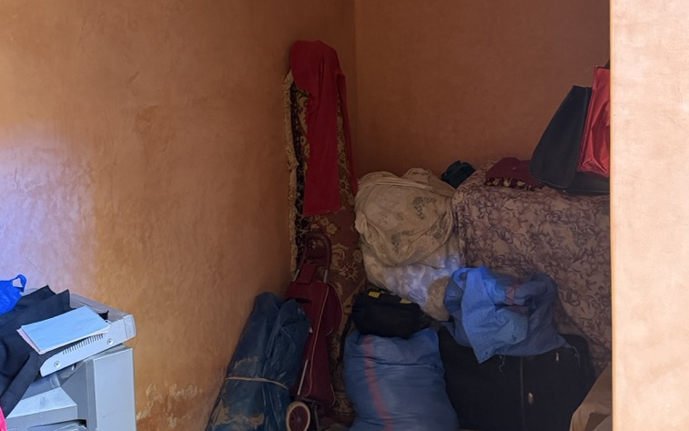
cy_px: 138
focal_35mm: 43
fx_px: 807
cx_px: 313
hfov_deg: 46.2
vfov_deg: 29.6
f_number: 1.78
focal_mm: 6.76
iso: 800
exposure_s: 1/40
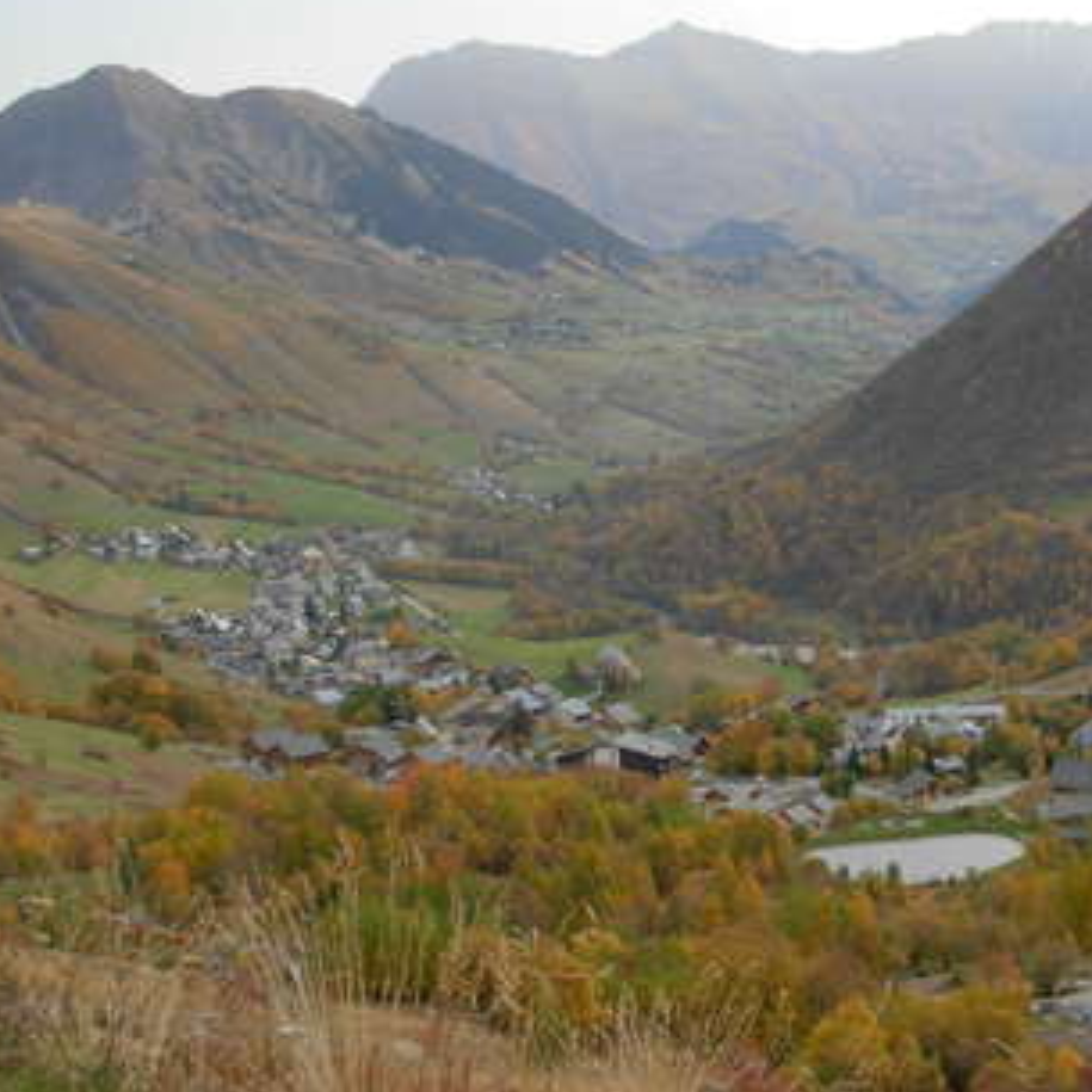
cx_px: 806
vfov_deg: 26.1
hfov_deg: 25.8
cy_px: 440
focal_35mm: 66
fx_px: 2356
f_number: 2.9
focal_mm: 6.3
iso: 79
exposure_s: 1/790
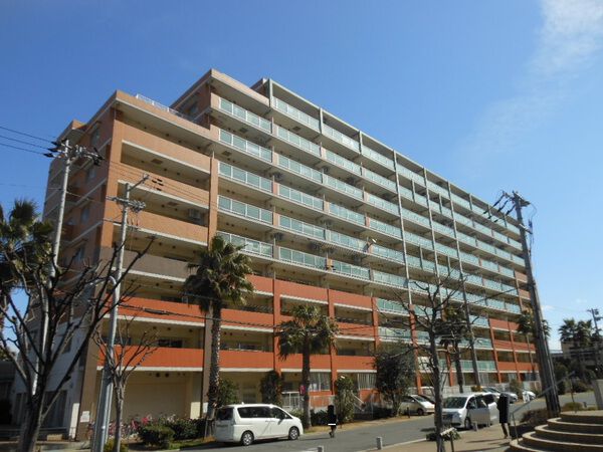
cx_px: 302
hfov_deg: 69.4
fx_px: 435
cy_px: 226
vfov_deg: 54.9
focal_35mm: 25
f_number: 3.2
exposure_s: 1/1000
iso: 80
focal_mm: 4.5
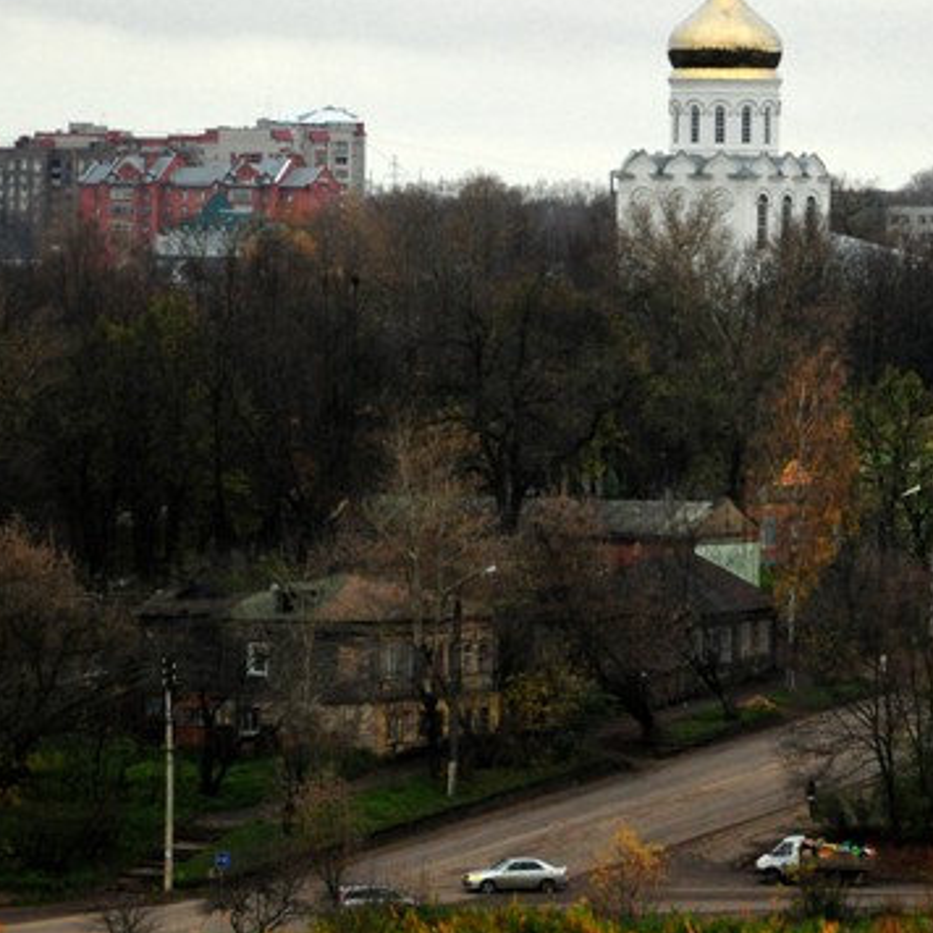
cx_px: 739
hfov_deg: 6.0
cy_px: 216
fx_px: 8843
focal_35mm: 290
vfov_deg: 6.0
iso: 800
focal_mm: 90
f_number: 7.1
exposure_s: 1/250
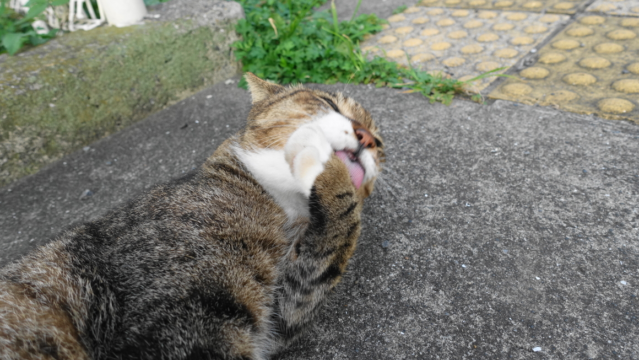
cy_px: 153
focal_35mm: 26
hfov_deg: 71.9
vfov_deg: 44.3
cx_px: 311
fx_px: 441
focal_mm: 8.8
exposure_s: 1/160
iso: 250
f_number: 3.2
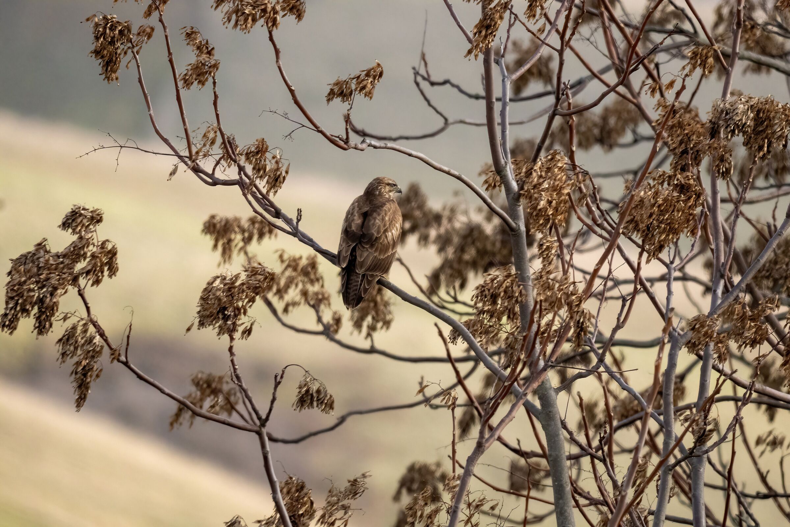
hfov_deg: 1.7
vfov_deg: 1.1
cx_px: 395
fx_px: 26331
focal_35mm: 1200
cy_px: 264
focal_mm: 800
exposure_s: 1/3200
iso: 4000
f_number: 8
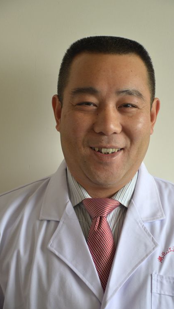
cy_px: 154
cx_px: 101
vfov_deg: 20.5
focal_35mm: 104
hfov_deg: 11.7
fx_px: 852
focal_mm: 66
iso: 800
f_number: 5.3
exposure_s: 1/125
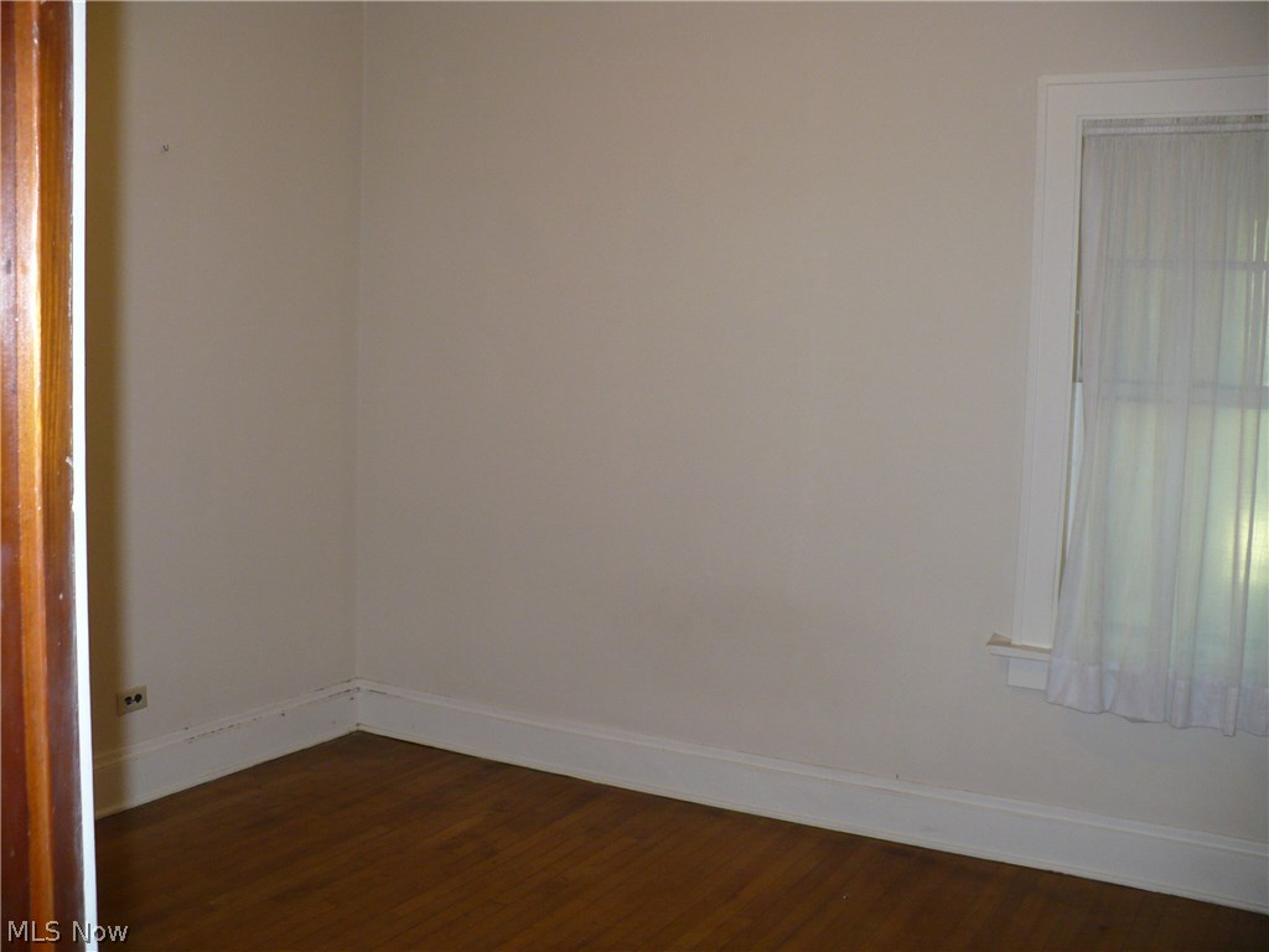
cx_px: 634
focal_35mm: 37
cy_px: 476
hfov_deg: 50.1
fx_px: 1356
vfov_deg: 38.7
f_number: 2.8
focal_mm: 6.1
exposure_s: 1/30
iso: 125
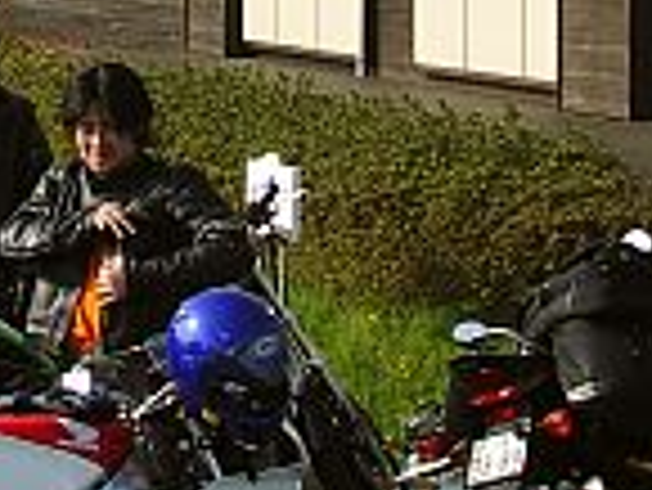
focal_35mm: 159
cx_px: 85
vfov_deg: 9.2
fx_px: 2997
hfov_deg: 12.3
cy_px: -148
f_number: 5.6
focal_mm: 9.5
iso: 50
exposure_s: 1/200
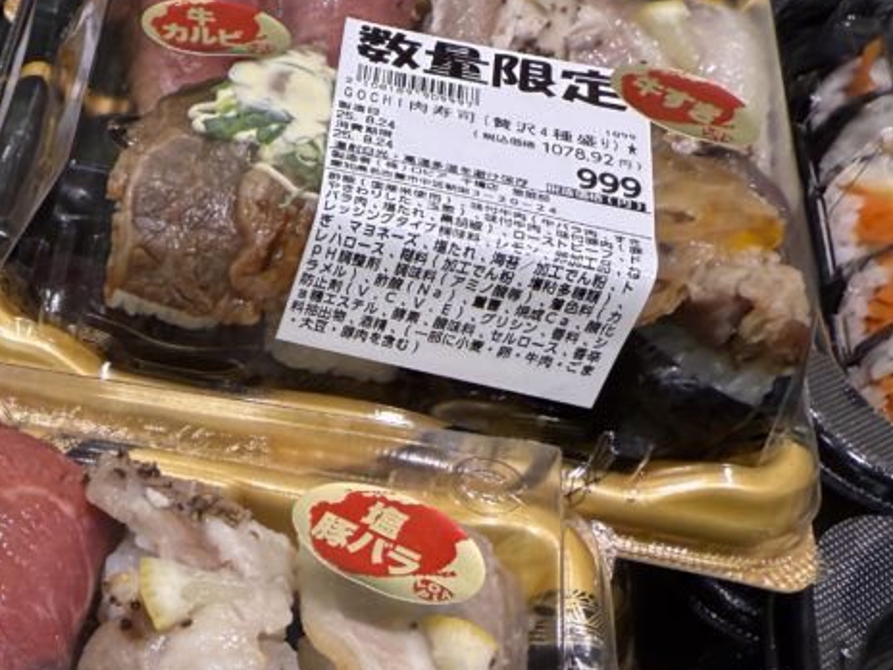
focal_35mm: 53
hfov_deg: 33.2
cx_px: 6
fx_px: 1367
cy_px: 712
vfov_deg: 25.7
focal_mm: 2.22
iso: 40
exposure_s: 1/142
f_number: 2.2
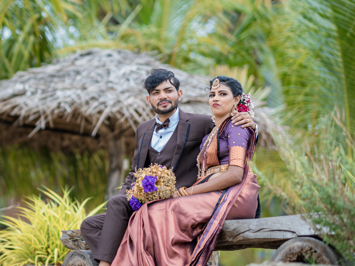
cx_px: 73
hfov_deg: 14.4
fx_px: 1395
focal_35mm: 136
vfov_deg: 10.9
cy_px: 132
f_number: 1.6
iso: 50
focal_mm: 85
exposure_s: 1/400
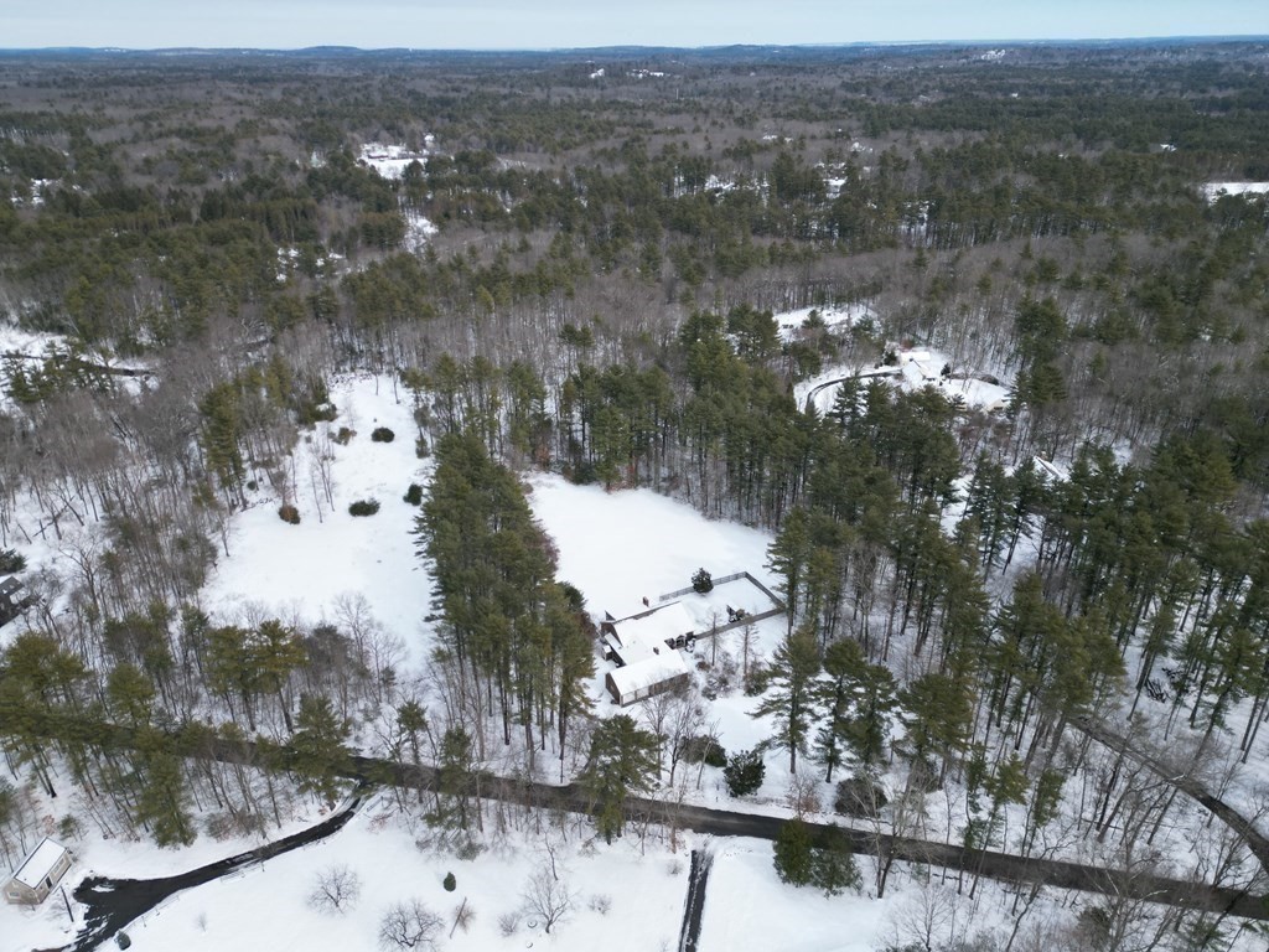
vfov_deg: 56.8
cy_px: 476
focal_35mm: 24
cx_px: 634
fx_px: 880
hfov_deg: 71.6
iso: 200
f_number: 1.7
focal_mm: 6.72
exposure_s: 1/2500
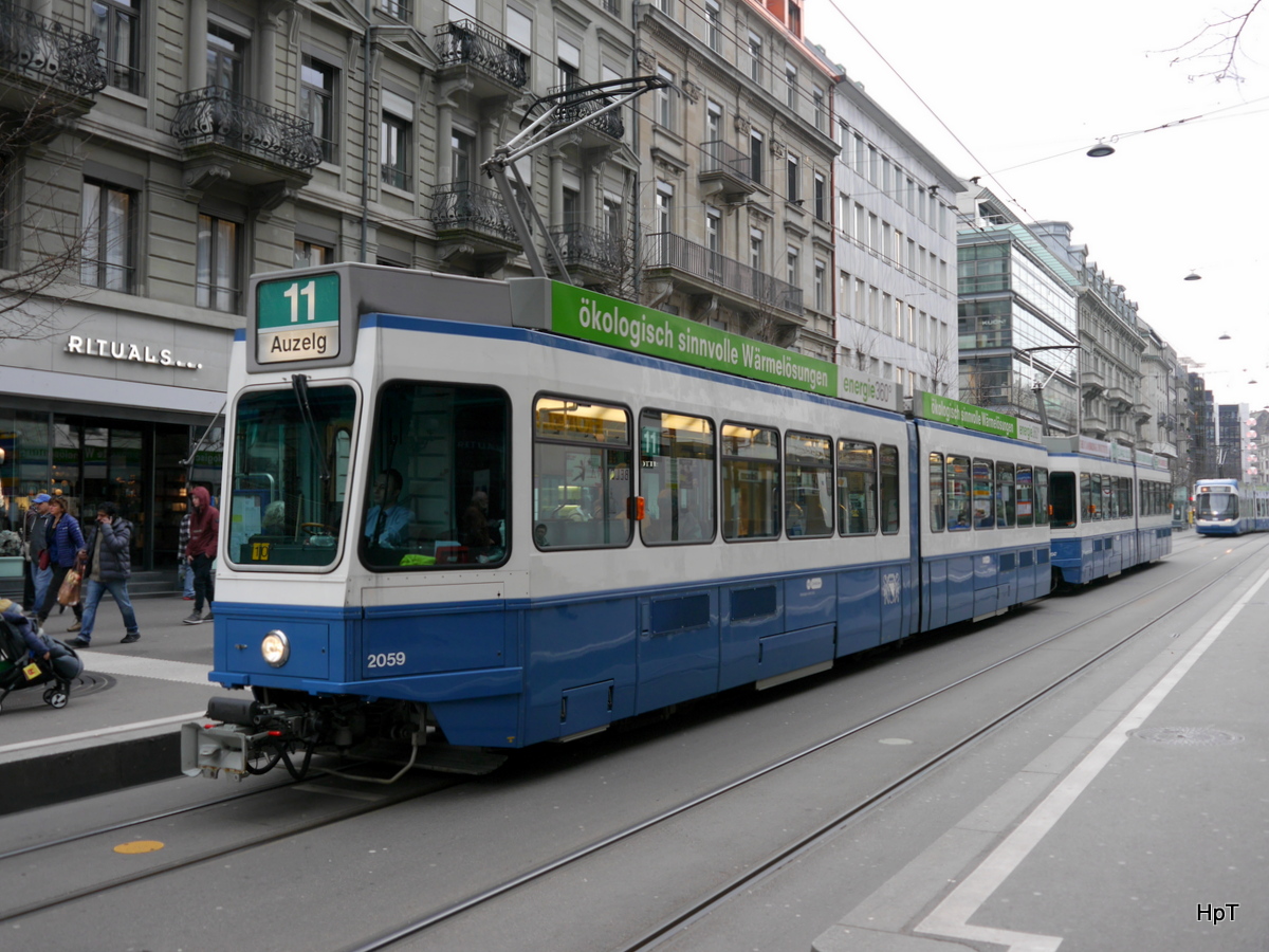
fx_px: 1246
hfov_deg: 54.0
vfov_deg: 41.8
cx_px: 634
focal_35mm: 34
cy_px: 476
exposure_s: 1/100
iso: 160
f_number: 4.5
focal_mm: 17
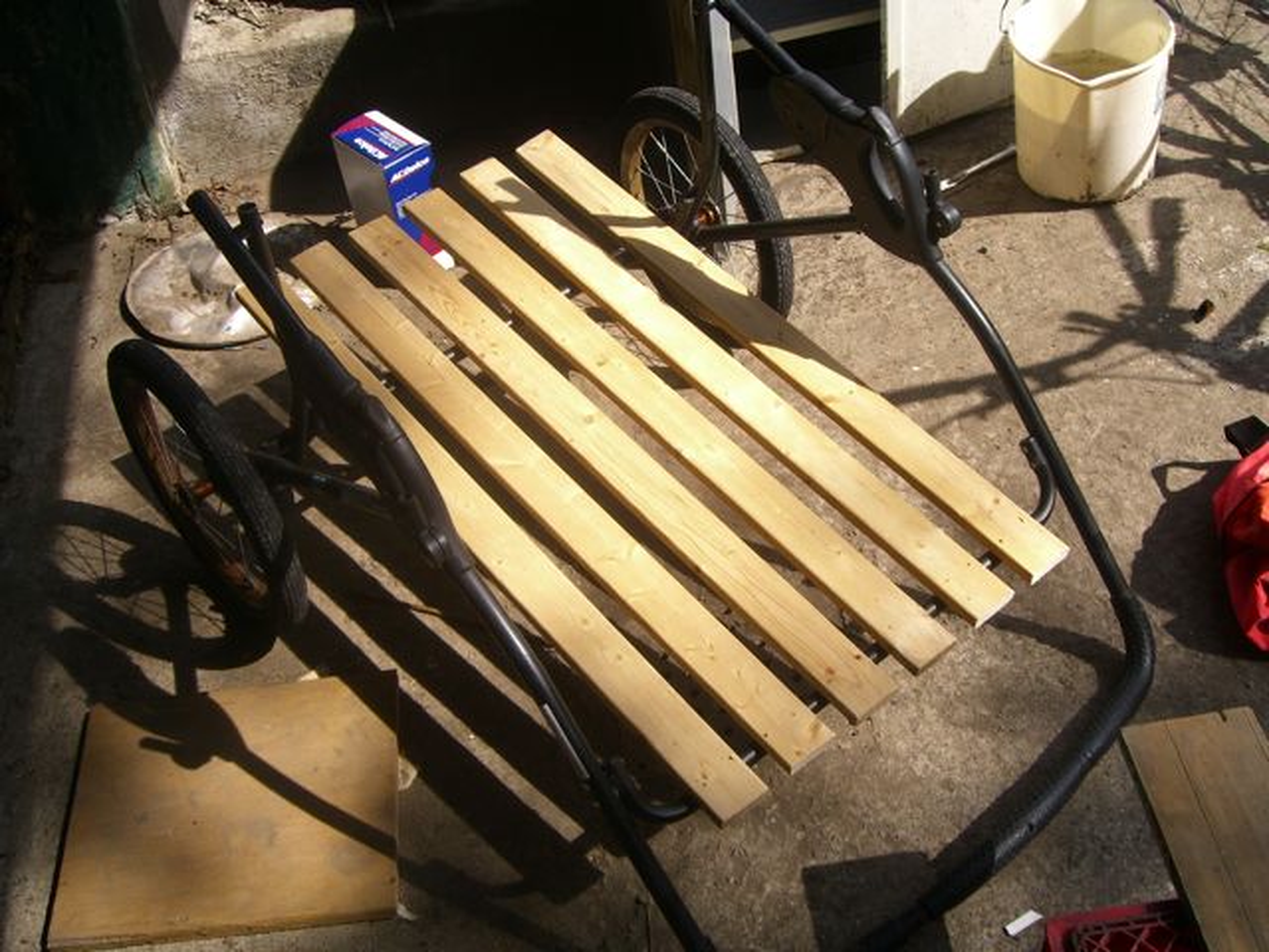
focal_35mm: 38
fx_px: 1393
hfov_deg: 49.0
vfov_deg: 37.7
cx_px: 634
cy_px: 476
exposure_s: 1/400
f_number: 4
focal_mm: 7.9
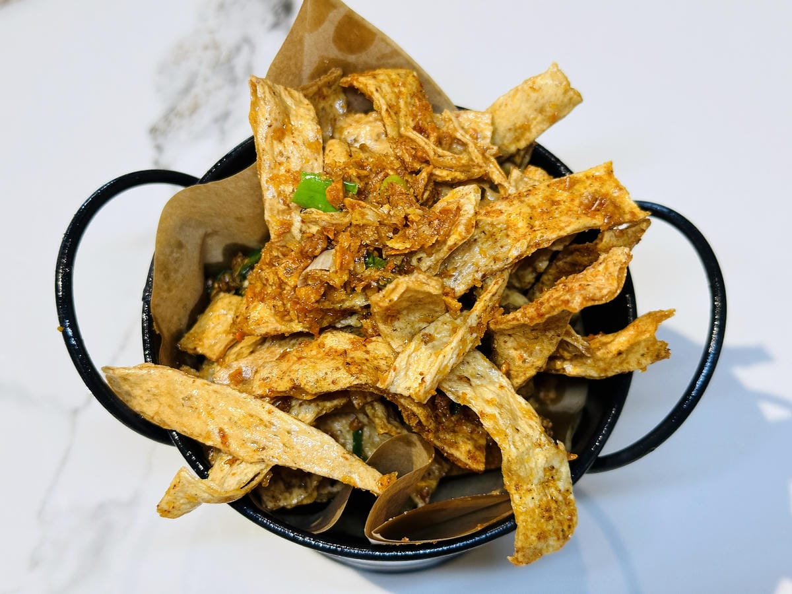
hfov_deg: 39.7
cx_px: 396
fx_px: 1098
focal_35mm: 48
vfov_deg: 30.3
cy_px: 297
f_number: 1.78
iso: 100
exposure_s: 1/60
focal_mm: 6.86
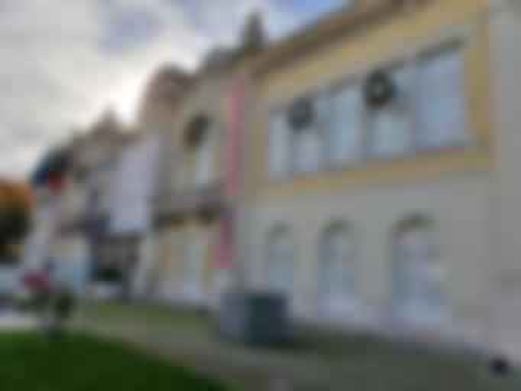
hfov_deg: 67.3
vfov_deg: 53.1
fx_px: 391
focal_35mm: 26
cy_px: 196
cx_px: 260
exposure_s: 1/1876
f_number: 2.4
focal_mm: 4.32
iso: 50
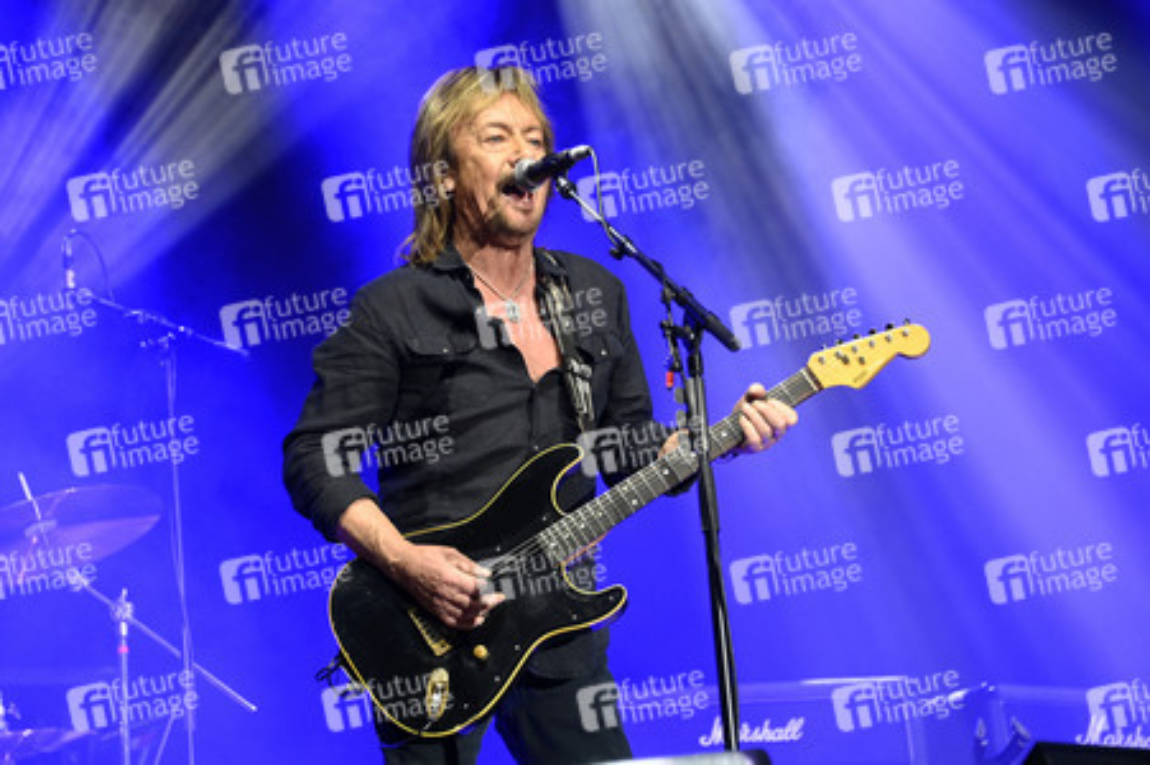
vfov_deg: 9.1
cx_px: 575
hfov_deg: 13.7
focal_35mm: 150
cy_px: 382
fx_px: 4788
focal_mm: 150
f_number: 5.6
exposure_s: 1/200
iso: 3200
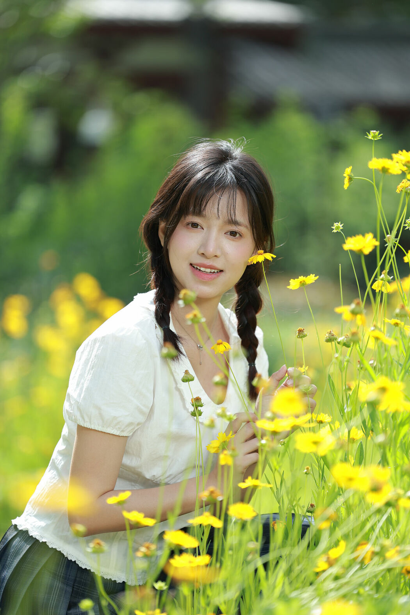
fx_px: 3006
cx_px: 205
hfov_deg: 7.8
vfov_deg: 11.7
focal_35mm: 176
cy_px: 308
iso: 100
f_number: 2.8
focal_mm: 177
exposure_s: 1/500
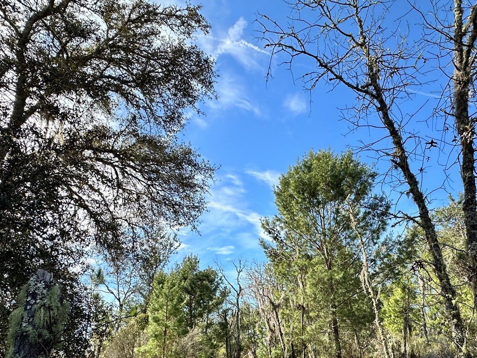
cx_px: 302
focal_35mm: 25
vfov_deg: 51.9
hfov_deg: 68.2
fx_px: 344
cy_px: 278
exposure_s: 1/979
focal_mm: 2.22
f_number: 2.2
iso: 40
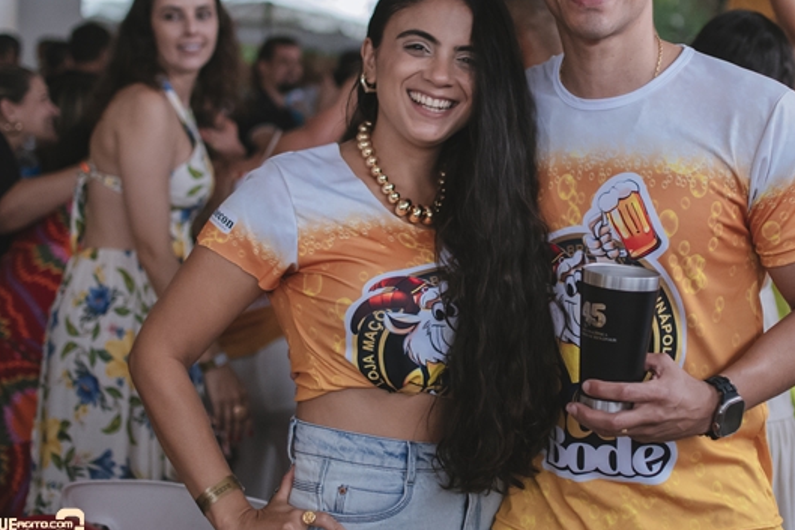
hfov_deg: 27.3
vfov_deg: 18.5
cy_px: 181
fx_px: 1628
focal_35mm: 74
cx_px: 531
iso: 2500
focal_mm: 35
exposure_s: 1/1600
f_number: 2
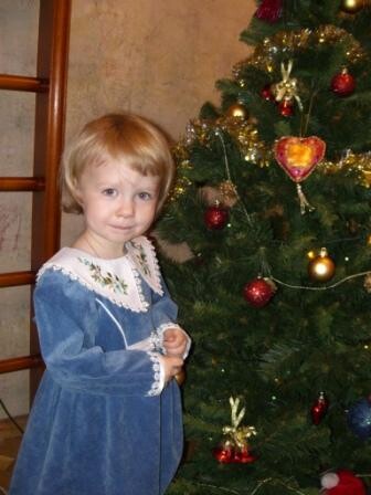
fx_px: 543
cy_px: 248
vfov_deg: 49.0
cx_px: 186
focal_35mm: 38
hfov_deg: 37.7
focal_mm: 6.3
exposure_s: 1/60
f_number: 3.1
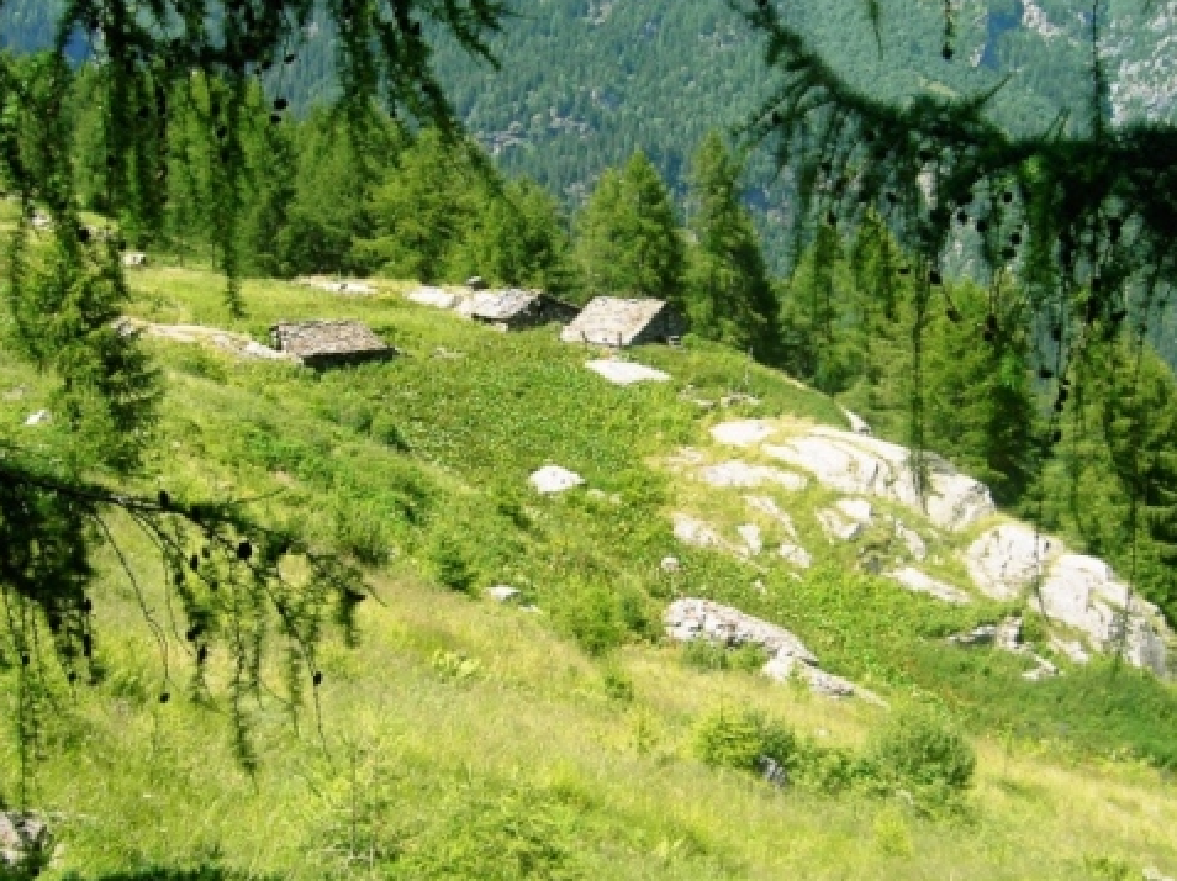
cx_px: 595
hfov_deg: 40.5
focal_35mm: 47
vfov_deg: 30.8
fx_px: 1597
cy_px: 422
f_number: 5.6
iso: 100
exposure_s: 1/200
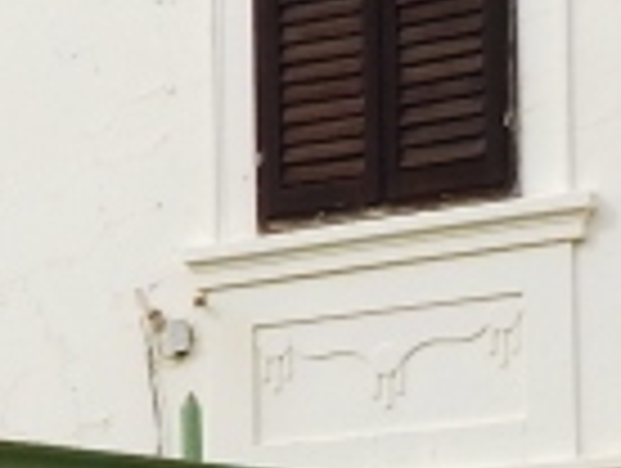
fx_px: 3325
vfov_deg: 7.7
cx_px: -842
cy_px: 972
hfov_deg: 9.5
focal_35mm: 185
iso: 125
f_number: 3.1
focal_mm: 4.5
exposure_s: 1/1500
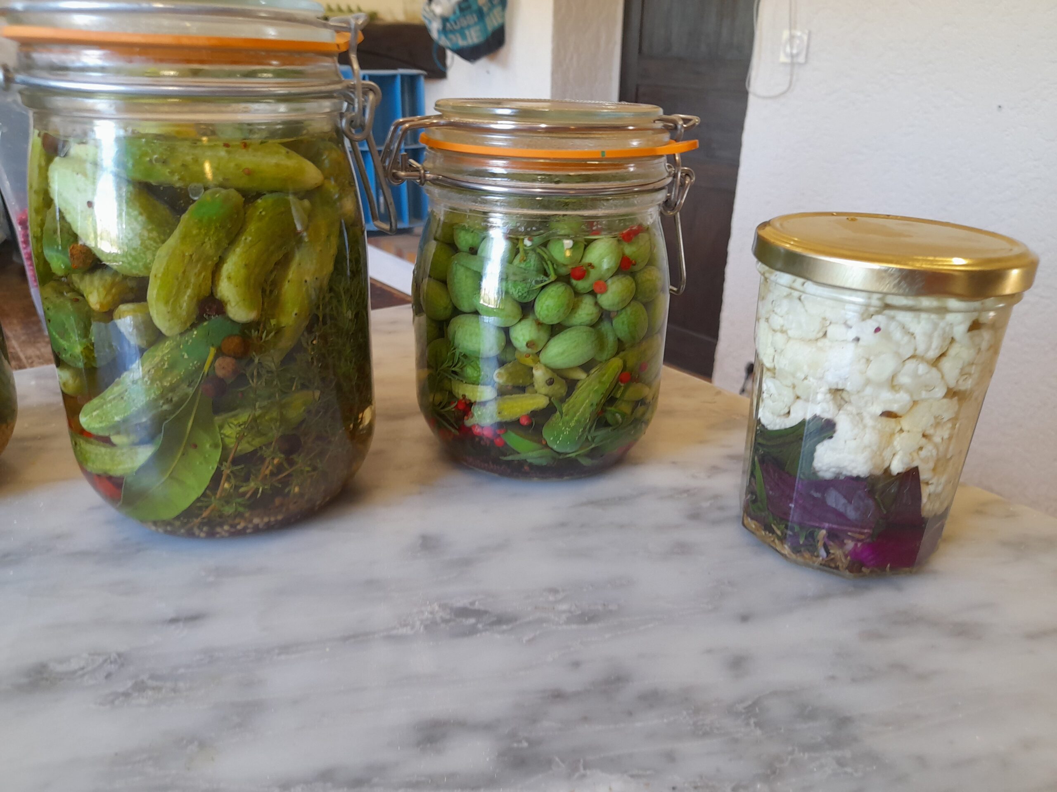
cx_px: 528
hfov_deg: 69.4
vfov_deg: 54.9
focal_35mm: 25
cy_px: 396
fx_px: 763
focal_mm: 4.6
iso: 125
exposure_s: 1/50
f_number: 2
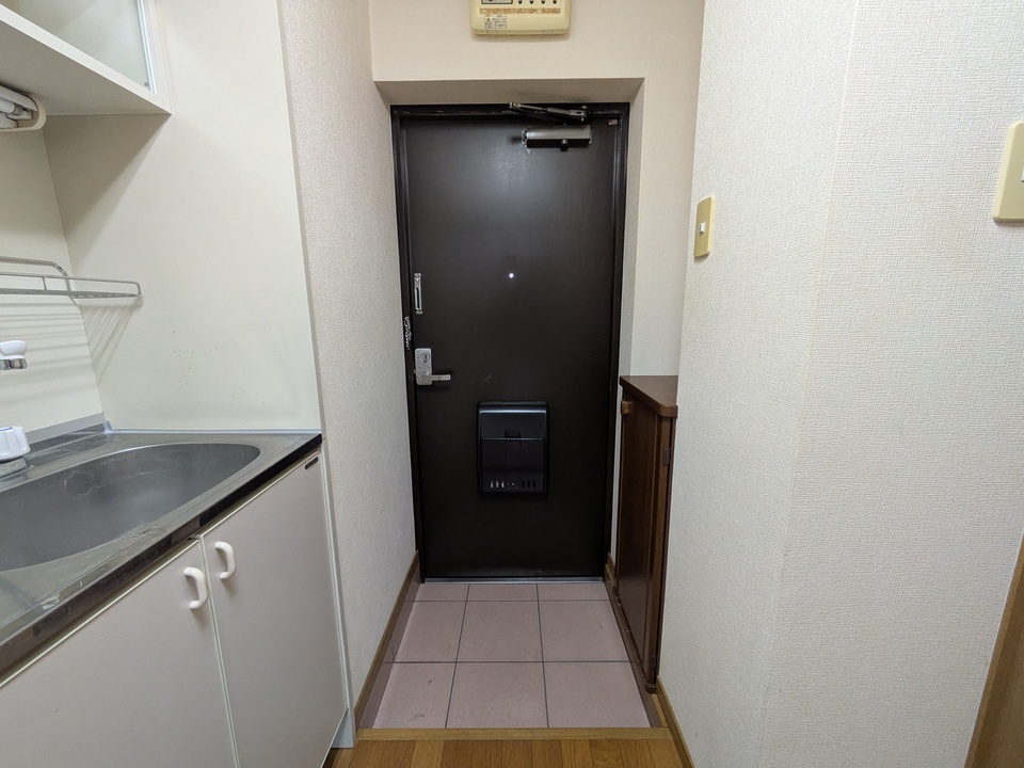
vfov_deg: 85.7
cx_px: 512
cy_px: 384
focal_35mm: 14
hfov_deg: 102.1
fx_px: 414
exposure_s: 1/24
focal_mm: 1.83
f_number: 2.2
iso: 303
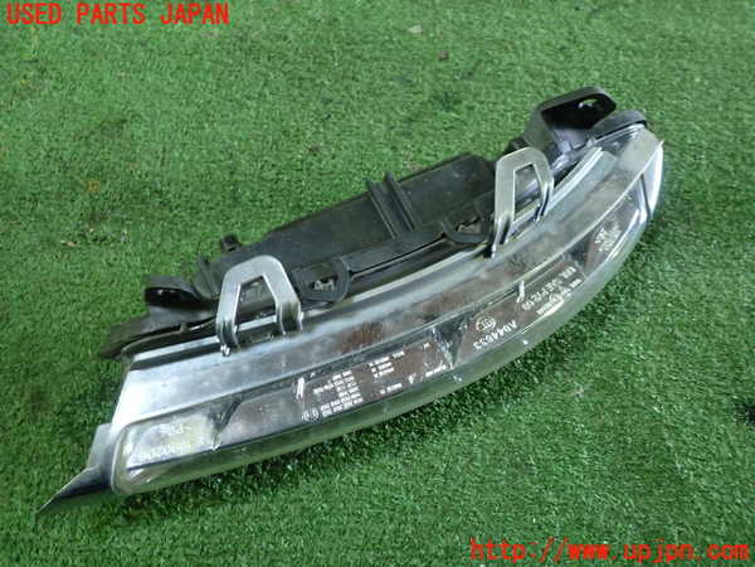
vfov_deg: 46.8
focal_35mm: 30
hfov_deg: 60.0
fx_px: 654
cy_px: 284
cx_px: 378
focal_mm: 5.4
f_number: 2.3
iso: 320
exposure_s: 1/30
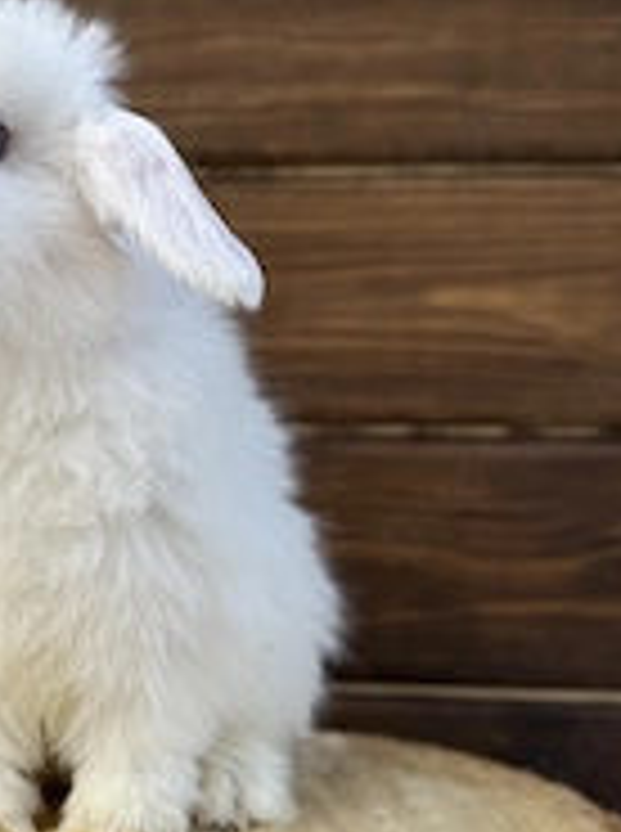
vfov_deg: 36.7
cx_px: 50
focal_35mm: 52
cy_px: 522
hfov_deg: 26.9
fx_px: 1248
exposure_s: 1/1271
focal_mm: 6.76
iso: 80
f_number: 1.78
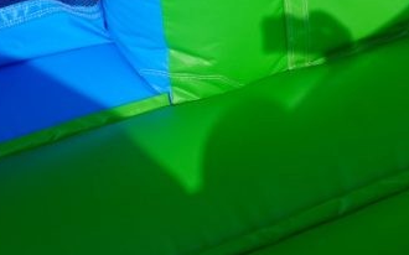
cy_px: -164
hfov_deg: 26.4
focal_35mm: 76
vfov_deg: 15.4
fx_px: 847
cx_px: 358
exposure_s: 1/250
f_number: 10
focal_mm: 16
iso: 100
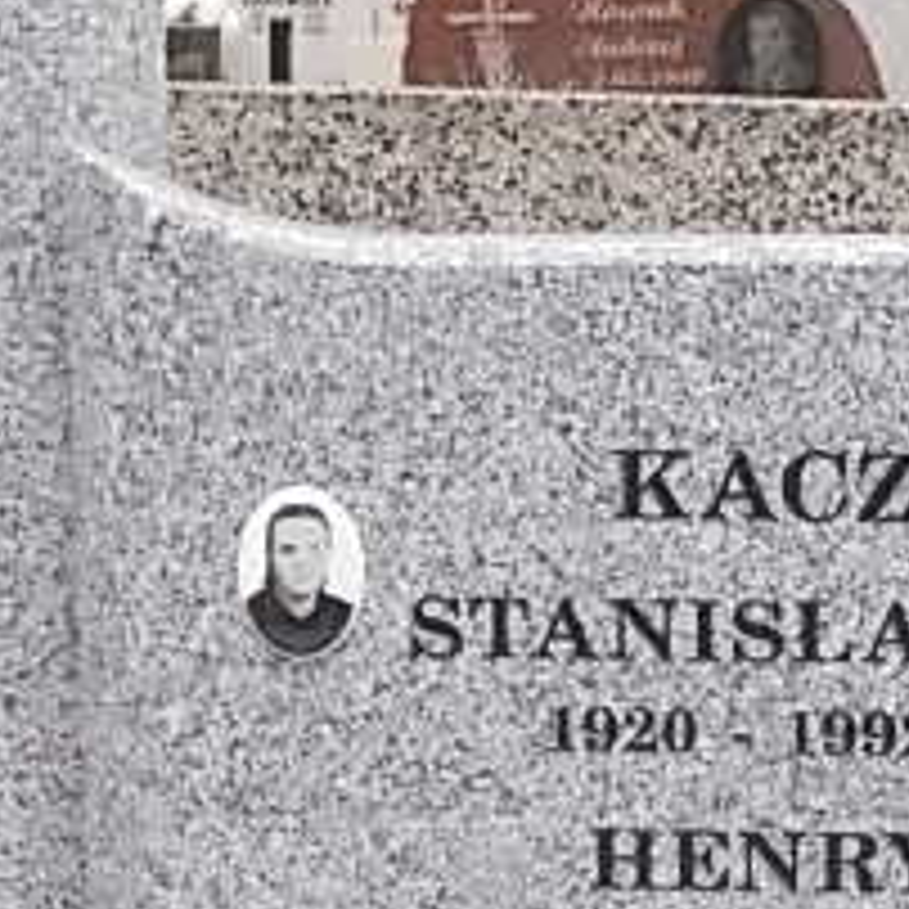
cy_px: 837
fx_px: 4248
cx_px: 886
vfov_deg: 12.1
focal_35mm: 143
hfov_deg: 12.1
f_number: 3.6
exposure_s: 1/250
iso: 80
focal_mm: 7.2
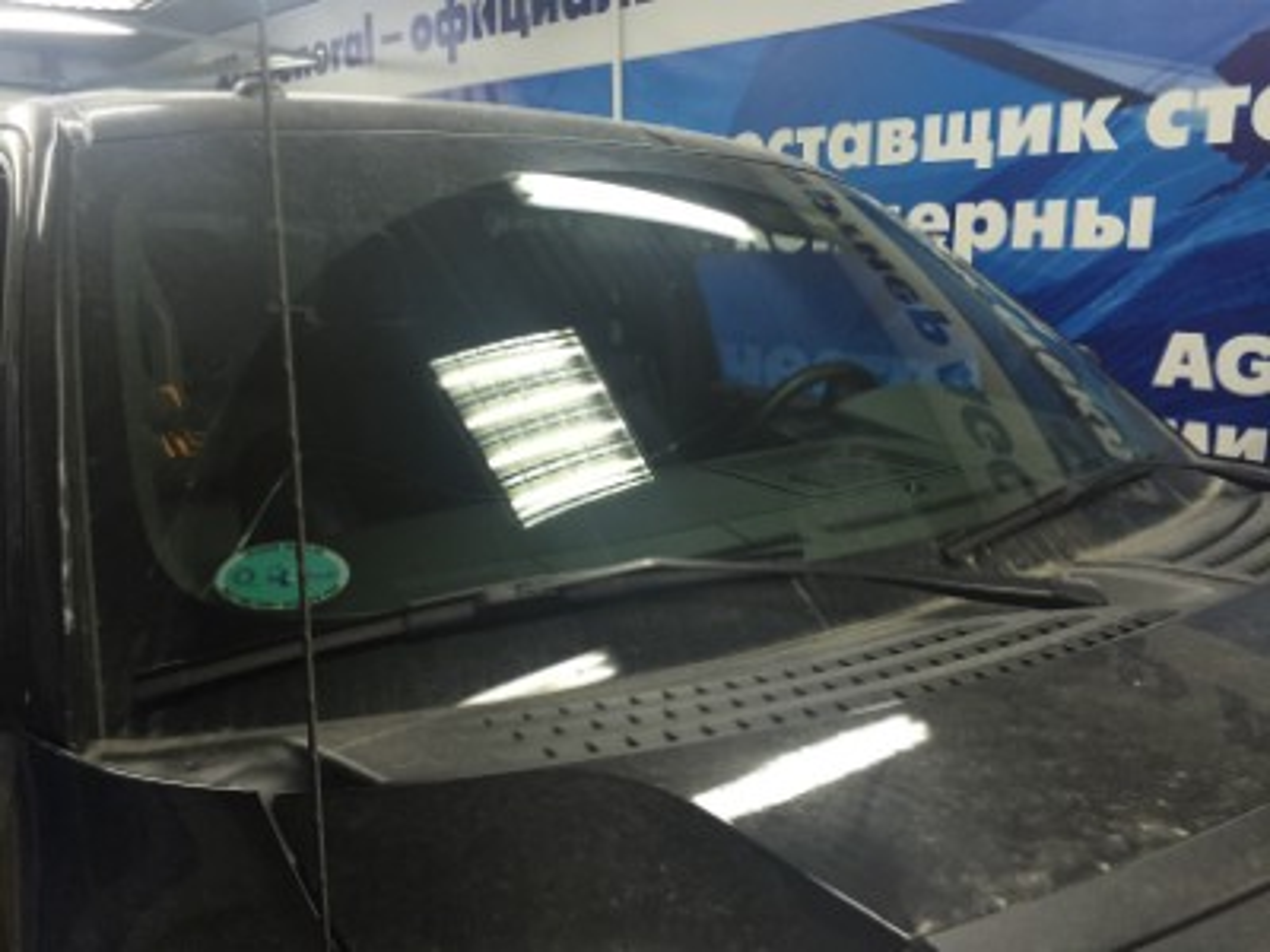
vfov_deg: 48.2
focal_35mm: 29
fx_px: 1064
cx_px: 635
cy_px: 476
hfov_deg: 61.7
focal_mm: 4.15
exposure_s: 1/33
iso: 160
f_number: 2.2
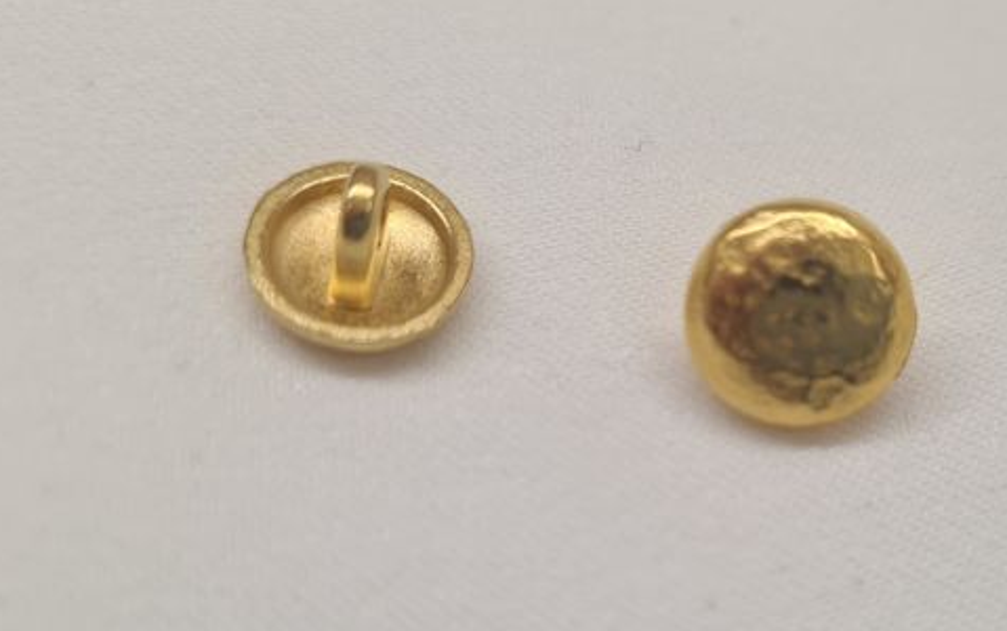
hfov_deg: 43.0
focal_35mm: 46
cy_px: 406
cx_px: 658
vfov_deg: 27.9
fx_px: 1263
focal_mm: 5.4
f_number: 1.8
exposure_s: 1/192
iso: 50
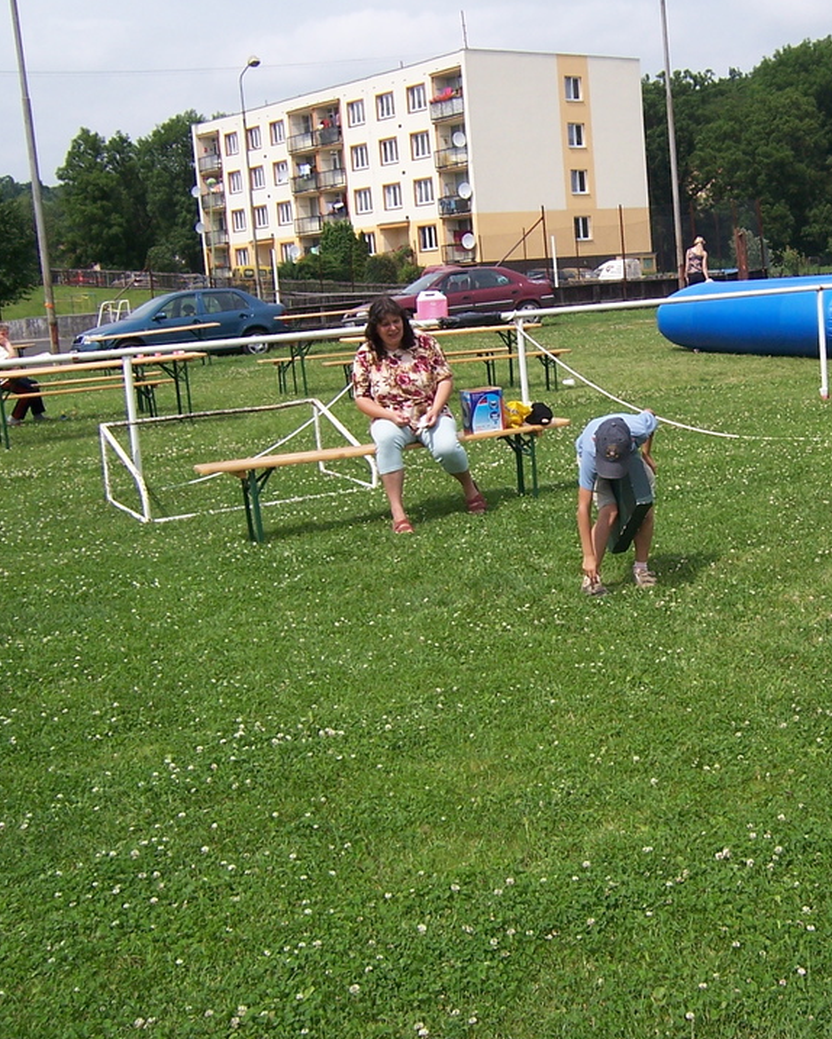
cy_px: 490
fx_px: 1415
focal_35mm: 46
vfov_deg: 40.3
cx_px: 664
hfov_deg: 31.9
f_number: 4
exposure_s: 1/1000
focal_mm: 5.5
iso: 80
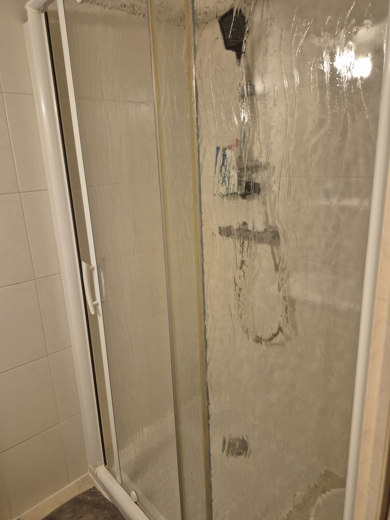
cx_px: 195
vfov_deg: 73.9
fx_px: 345
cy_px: 260
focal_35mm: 23
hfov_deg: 58.9
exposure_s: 1/100
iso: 400
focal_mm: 5.4
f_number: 1.8
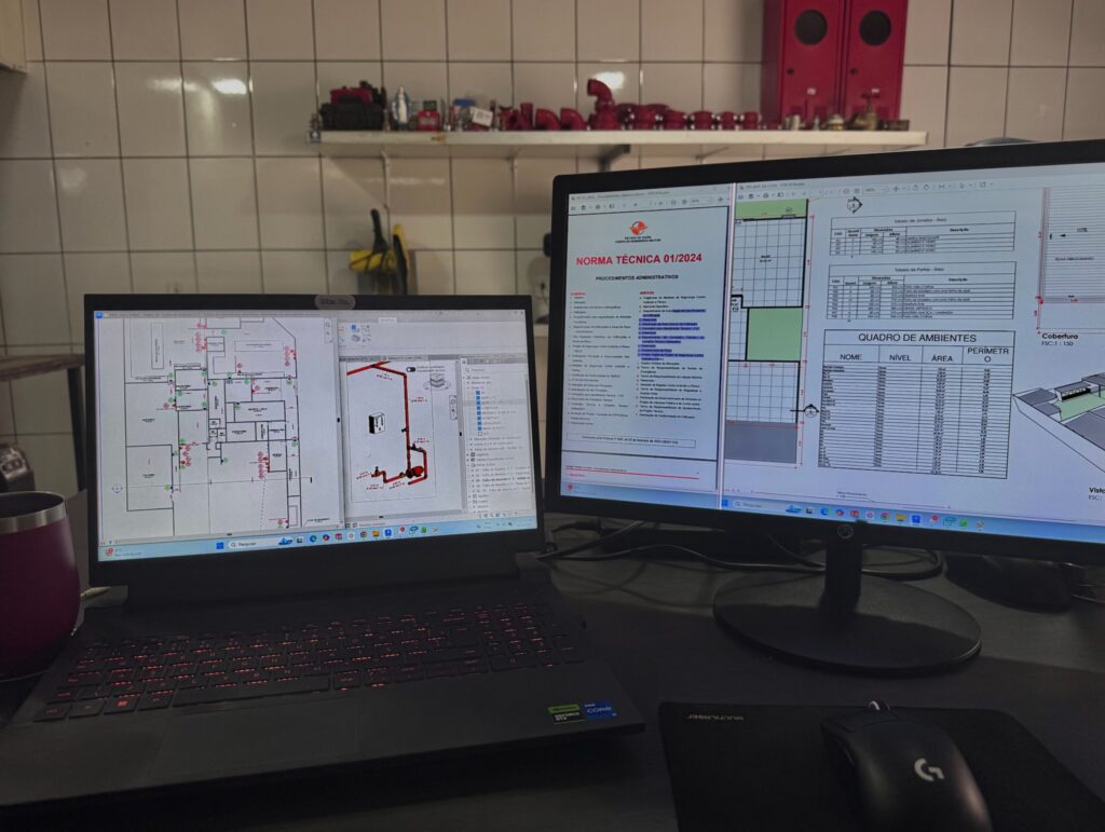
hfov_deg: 71.5
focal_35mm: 24
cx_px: 552
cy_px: 416
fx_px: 767
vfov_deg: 56.9
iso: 64
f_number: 1.78
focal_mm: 6.76
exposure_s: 1/121
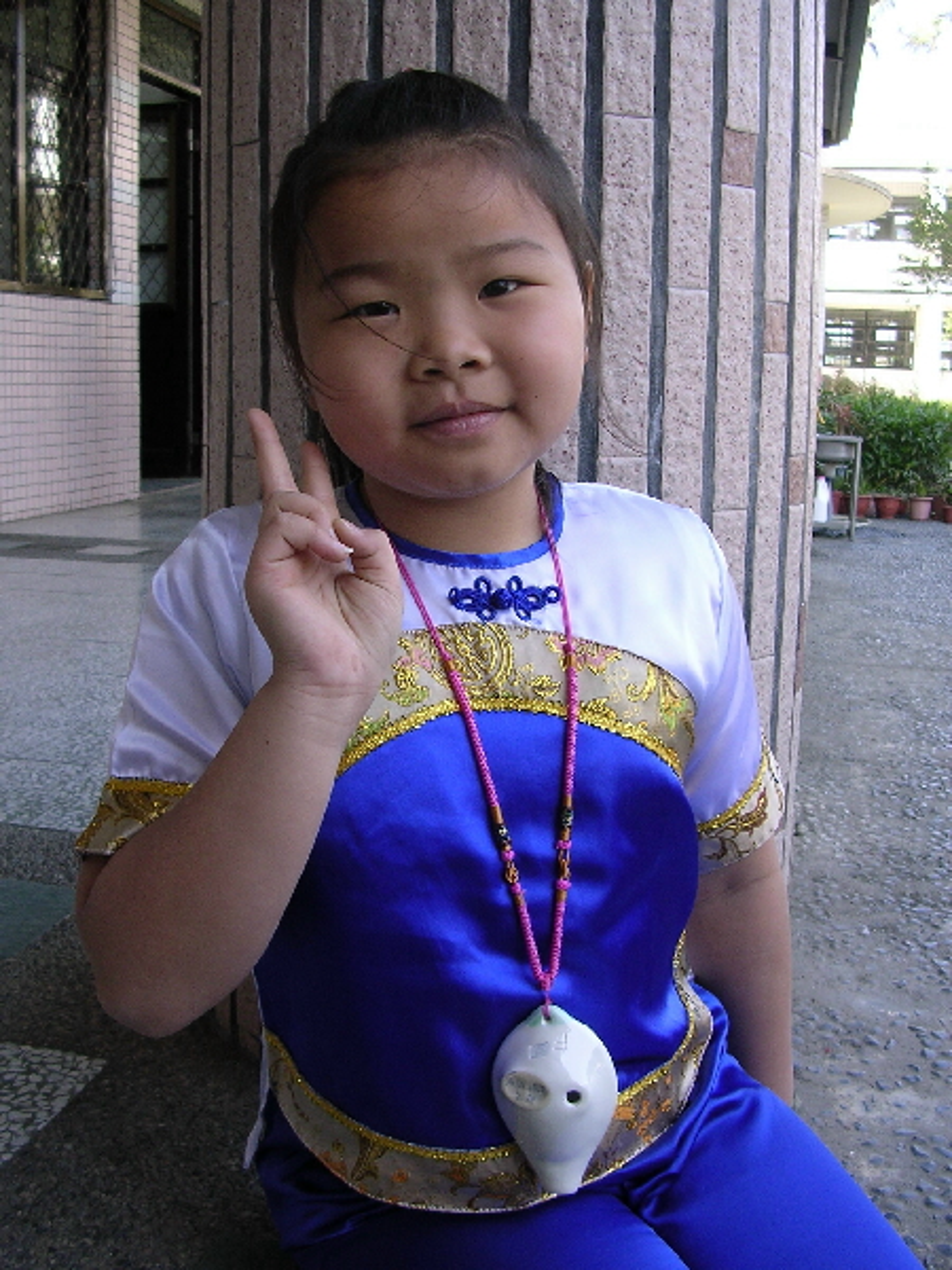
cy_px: 635
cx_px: 476
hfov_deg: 37.7
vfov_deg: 49.0
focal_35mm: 38
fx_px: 1393
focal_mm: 5.8
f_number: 2.8
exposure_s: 1/102
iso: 100
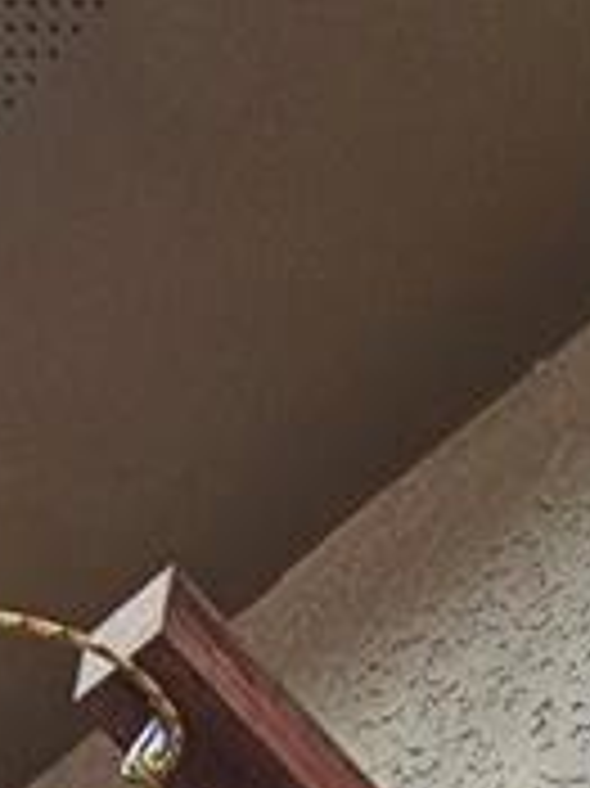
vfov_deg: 12.6
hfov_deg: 15.1
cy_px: 2188
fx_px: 2025
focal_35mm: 89
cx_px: 946
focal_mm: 2.2
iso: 50
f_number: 2.2
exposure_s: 1/324
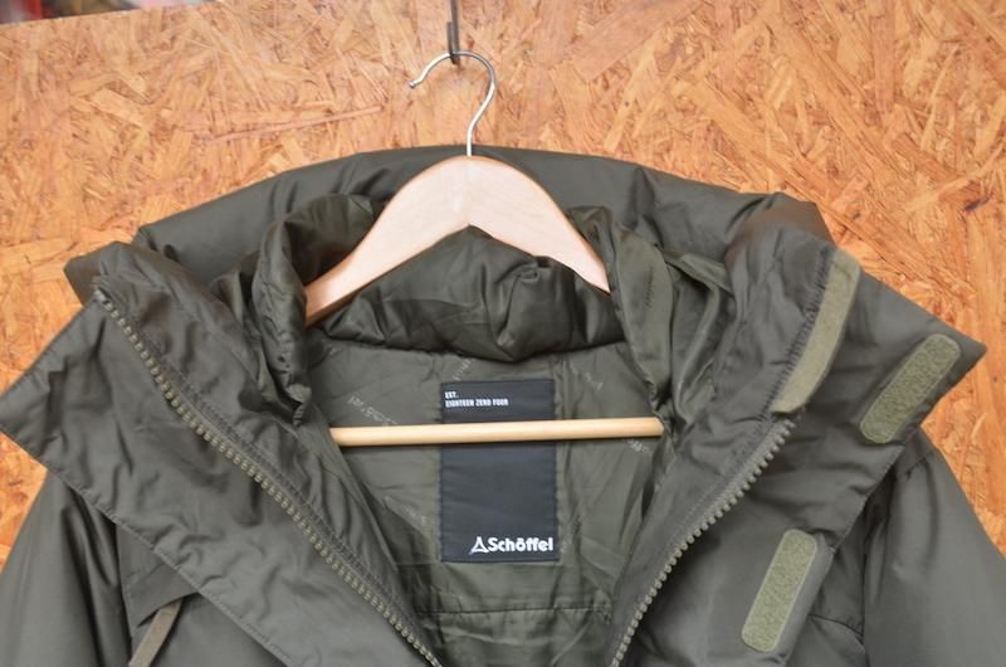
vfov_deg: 34.1
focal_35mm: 39
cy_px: 334
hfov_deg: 49.6
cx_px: 503
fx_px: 1088
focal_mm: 26
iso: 640
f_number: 6.3
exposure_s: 1/160
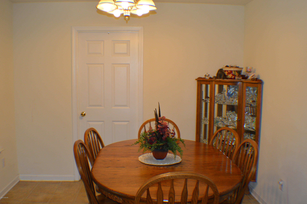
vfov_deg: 31.8
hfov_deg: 46.4
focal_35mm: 42
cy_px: 102
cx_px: 154
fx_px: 358
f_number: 4.5
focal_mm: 28
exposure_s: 1/60
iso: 720
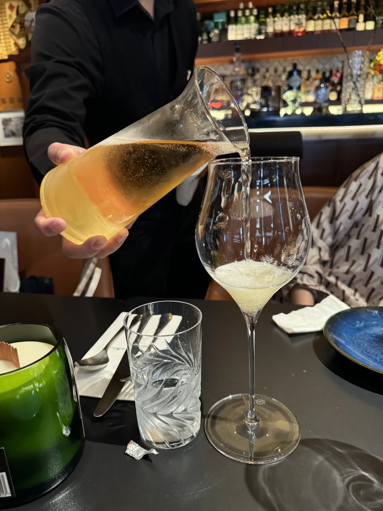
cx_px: 192
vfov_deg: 71.6
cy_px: 256
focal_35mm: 24
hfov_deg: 56.8
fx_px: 354
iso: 640
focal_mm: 6.76
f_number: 1.78
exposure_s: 1/50
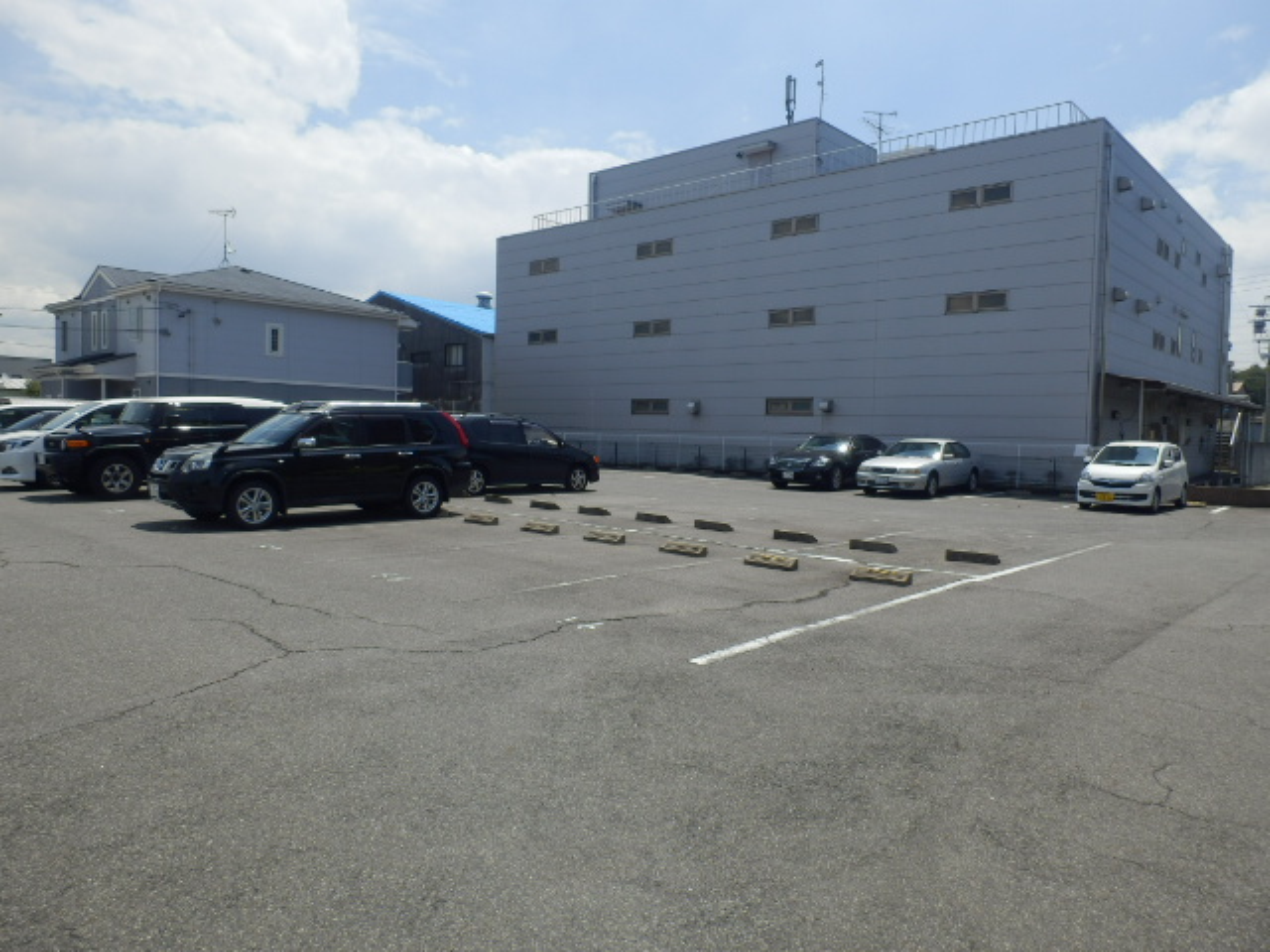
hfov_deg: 71.6
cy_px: 476
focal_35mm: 24
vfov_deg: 56.8
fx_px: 881
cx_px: 635
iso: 80
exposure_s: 1/200
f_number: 7.9
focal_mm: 4.2
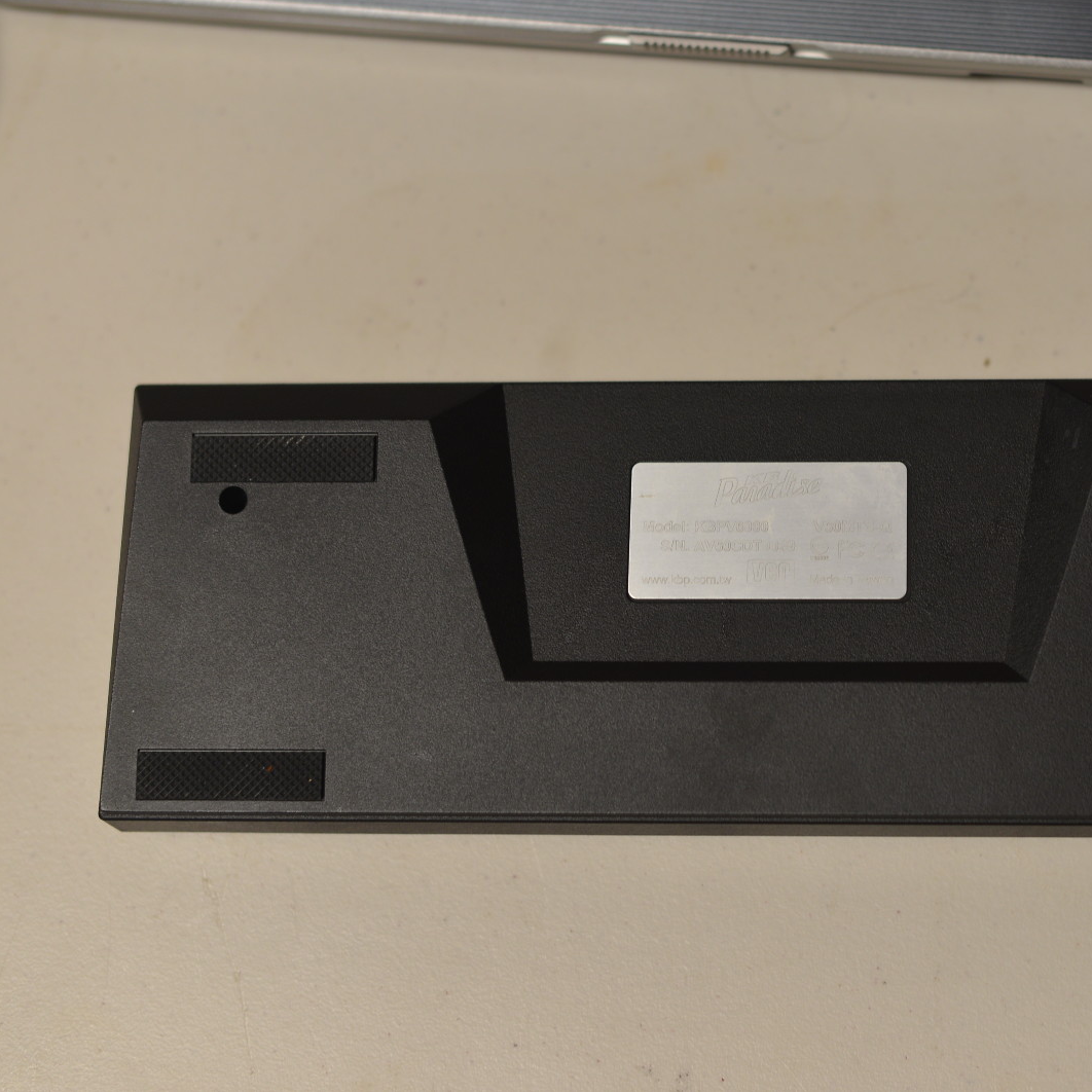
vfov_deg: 26.9
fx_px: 2284
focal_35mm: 64
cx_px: 802
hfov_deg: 26.6
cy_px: 544
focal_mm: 50
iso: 400
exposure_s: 1/60
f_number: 2.8
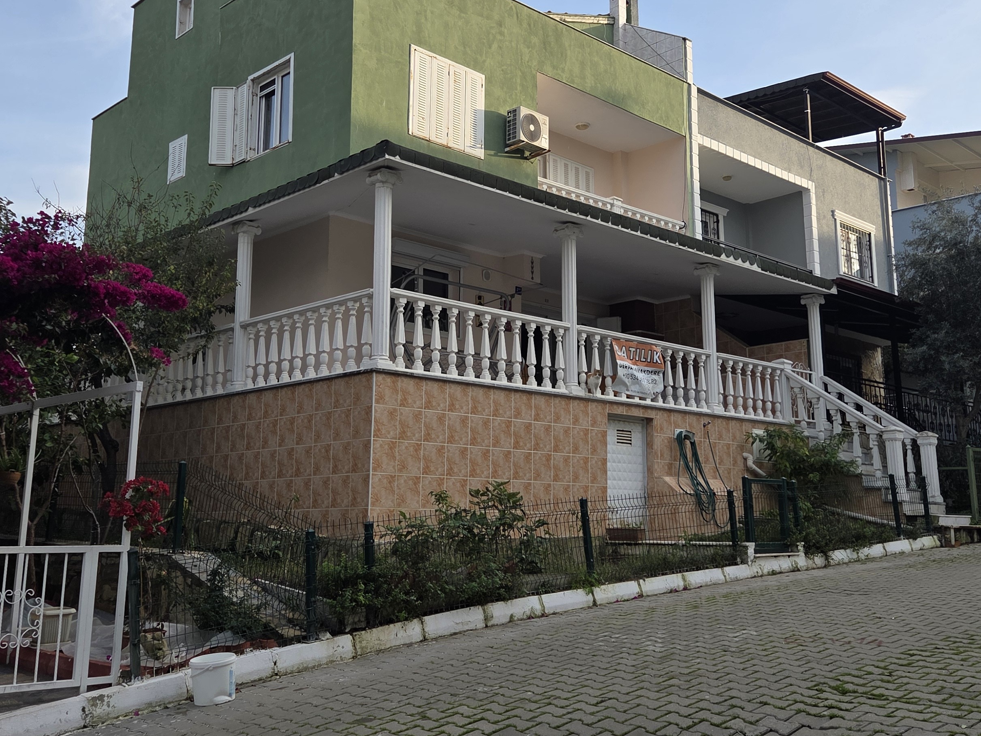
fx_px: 1077
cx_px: 441
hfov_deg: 48.9
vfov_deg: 37.6
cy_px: 308
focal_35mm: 38
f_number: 1.8
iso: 80
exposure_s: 1/1672
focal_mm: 5.4
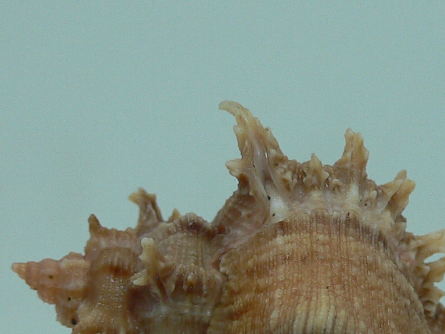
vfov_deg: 15.5
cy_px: 395
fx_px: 1183
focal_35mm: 92
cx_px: 302
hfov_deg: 21.2
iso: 80
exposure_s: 1/60
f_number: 2.8
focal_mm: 4.6
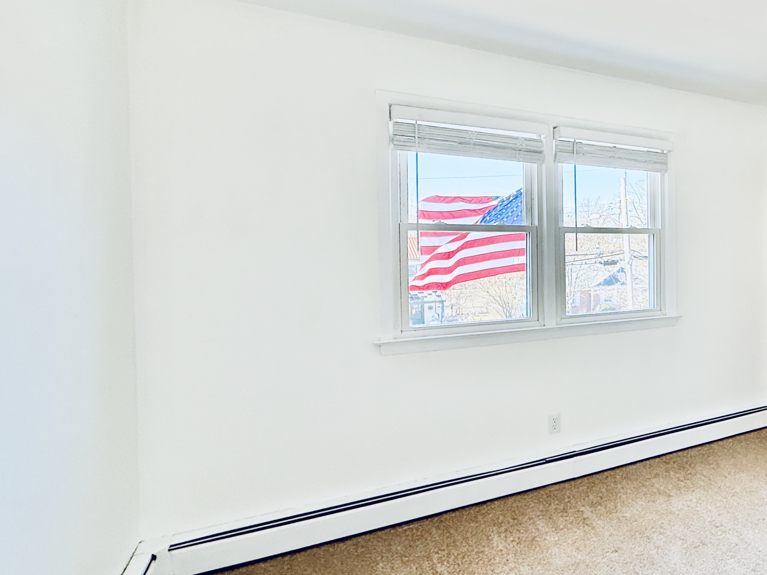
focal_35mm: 23
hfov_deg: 66.9
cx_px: 616
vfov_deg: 58.8
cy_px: 259
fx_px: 510
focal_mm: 2.22
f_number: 2.2
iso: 64
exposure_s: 1/101
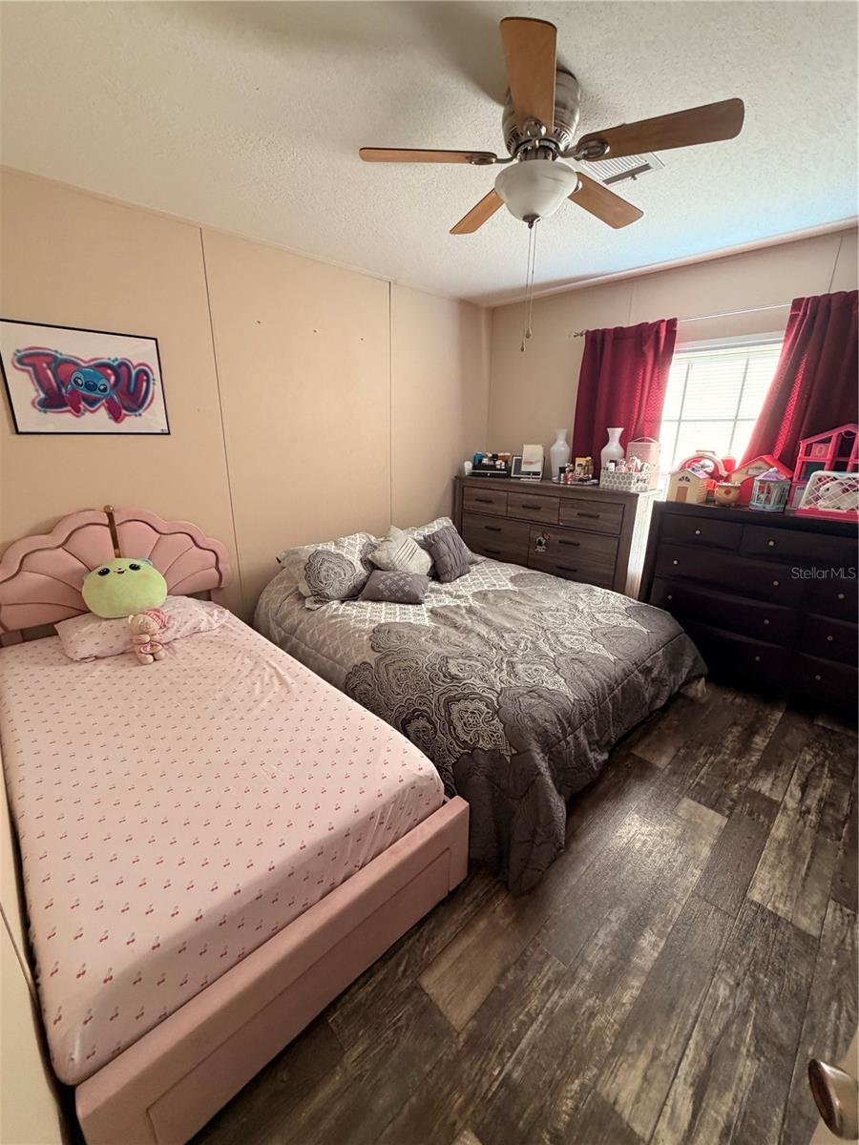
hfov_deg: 85.7
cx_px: 430
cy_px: 572
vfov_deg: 102.1
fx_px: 463
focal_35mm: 14
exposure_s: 1/60
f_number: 2.2
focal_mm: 2.22
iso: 250
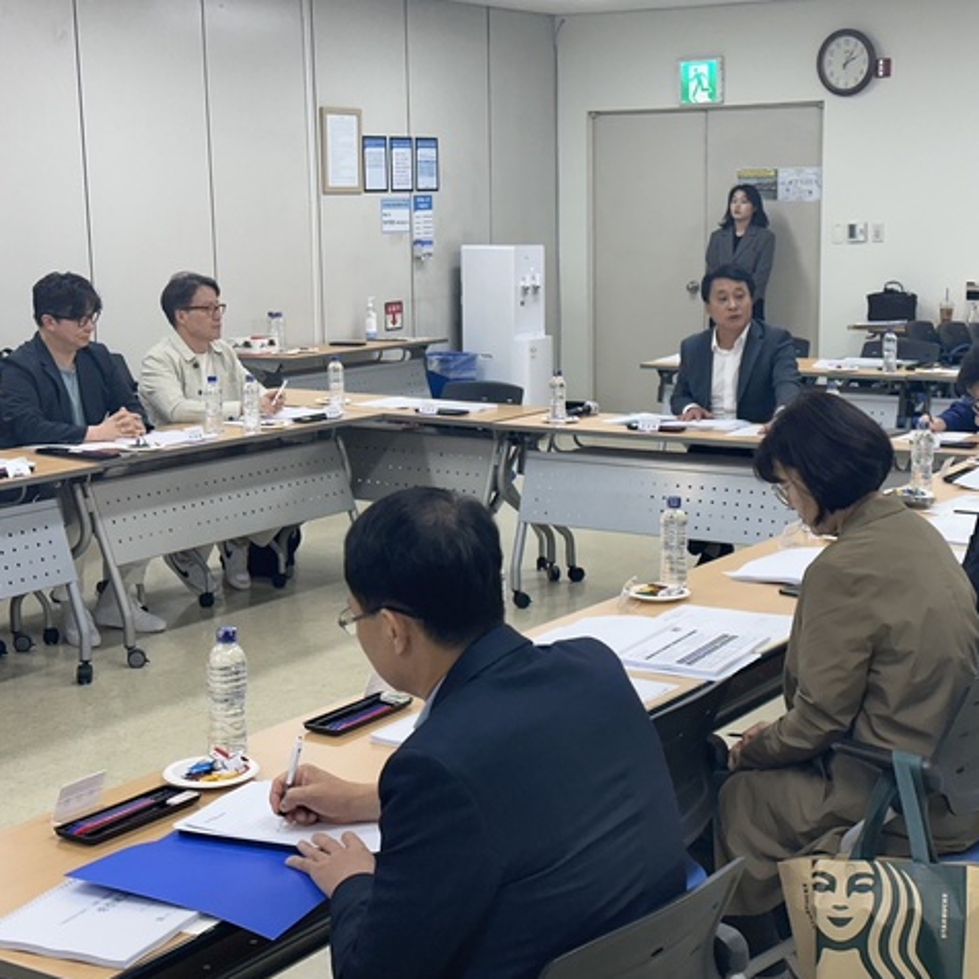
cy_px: 490
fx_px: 1824
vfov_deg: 30.0
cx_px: 564
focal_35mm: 57
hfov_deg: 30.0
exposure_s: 1/120
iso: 100
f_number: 1.78
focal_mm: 6.86
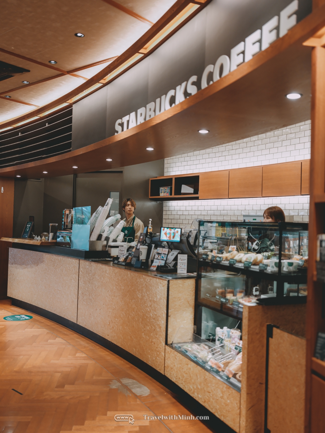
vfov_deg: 51.4
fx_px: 451
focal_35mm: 36
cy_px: 216
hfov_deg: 39.7
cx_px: 162
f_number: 2.8
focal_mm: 45
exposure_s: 1/80
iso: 800
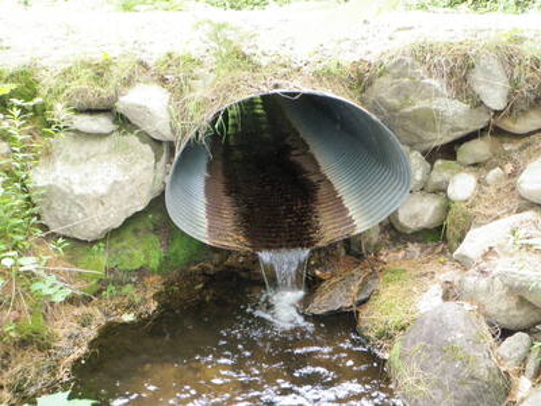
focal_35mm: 28
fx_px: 438
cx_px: 270
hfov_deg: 63.4
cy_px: 203
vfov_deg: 49.7
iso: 250
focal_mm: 5
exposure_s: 1/30
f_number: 3.5
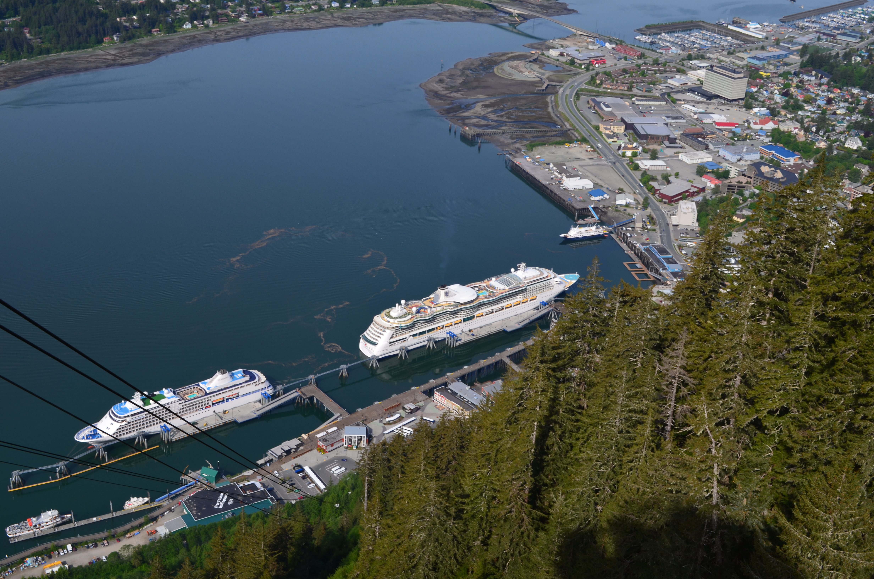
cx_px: 437
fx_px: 1090
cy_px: 290
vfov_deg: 29.7
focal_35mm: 45
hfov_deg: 43.7
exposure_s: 1/125
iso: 100
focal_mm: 30
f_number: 11
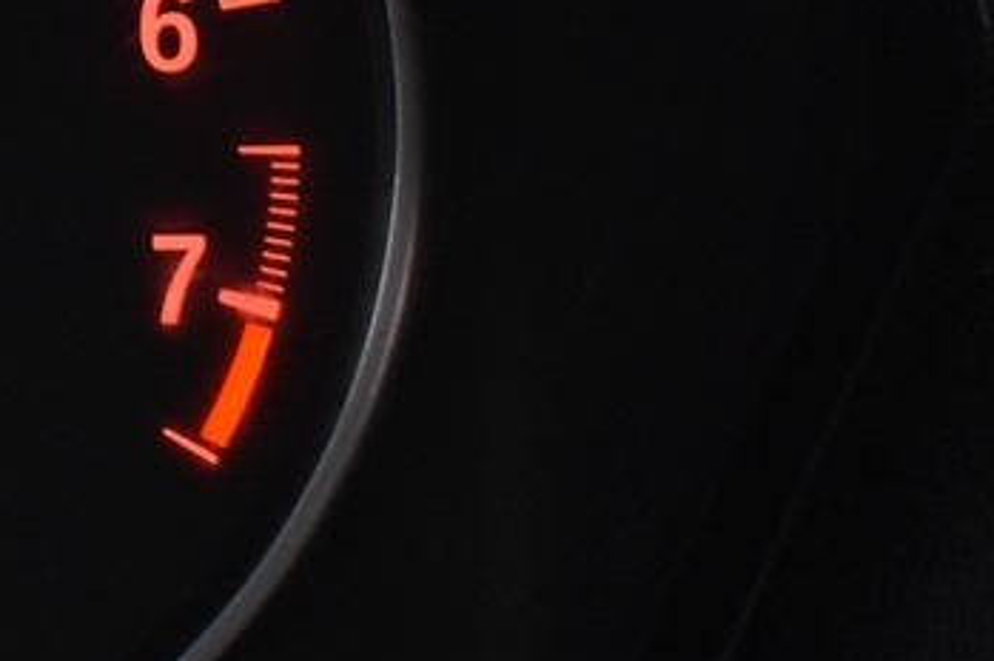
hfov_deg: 8.6
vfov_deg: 6.1
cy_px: 254
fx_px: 6151
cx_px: -1253
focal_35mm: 223
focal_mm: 32
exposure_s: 1/15
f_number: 5.6
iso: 1250
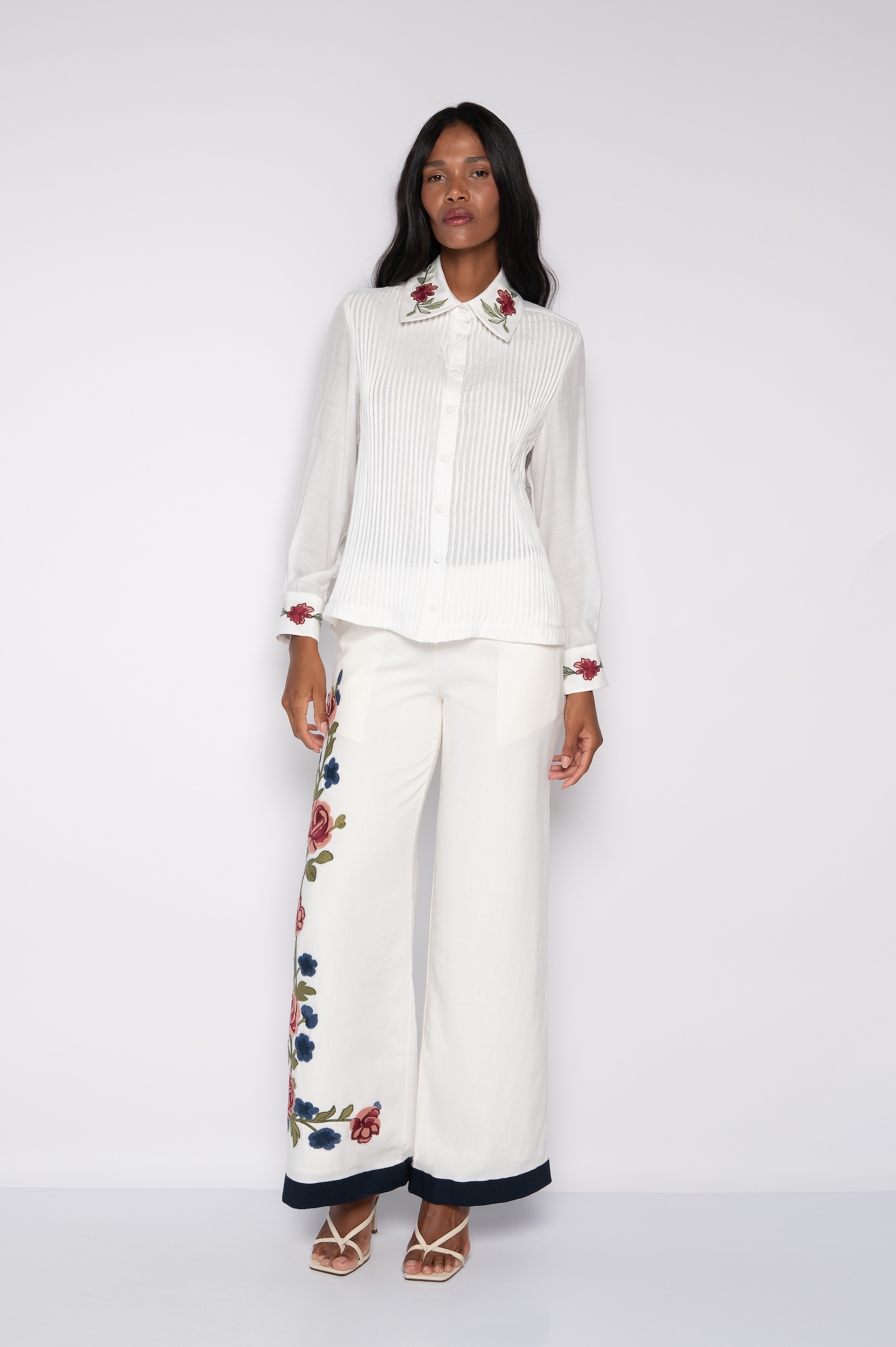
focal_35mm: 46
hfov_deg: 29.2
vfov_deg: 42.8
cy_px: 674
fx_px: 1719
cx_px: 448
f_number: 7.1
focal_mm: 46
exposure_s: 1/160
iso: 200
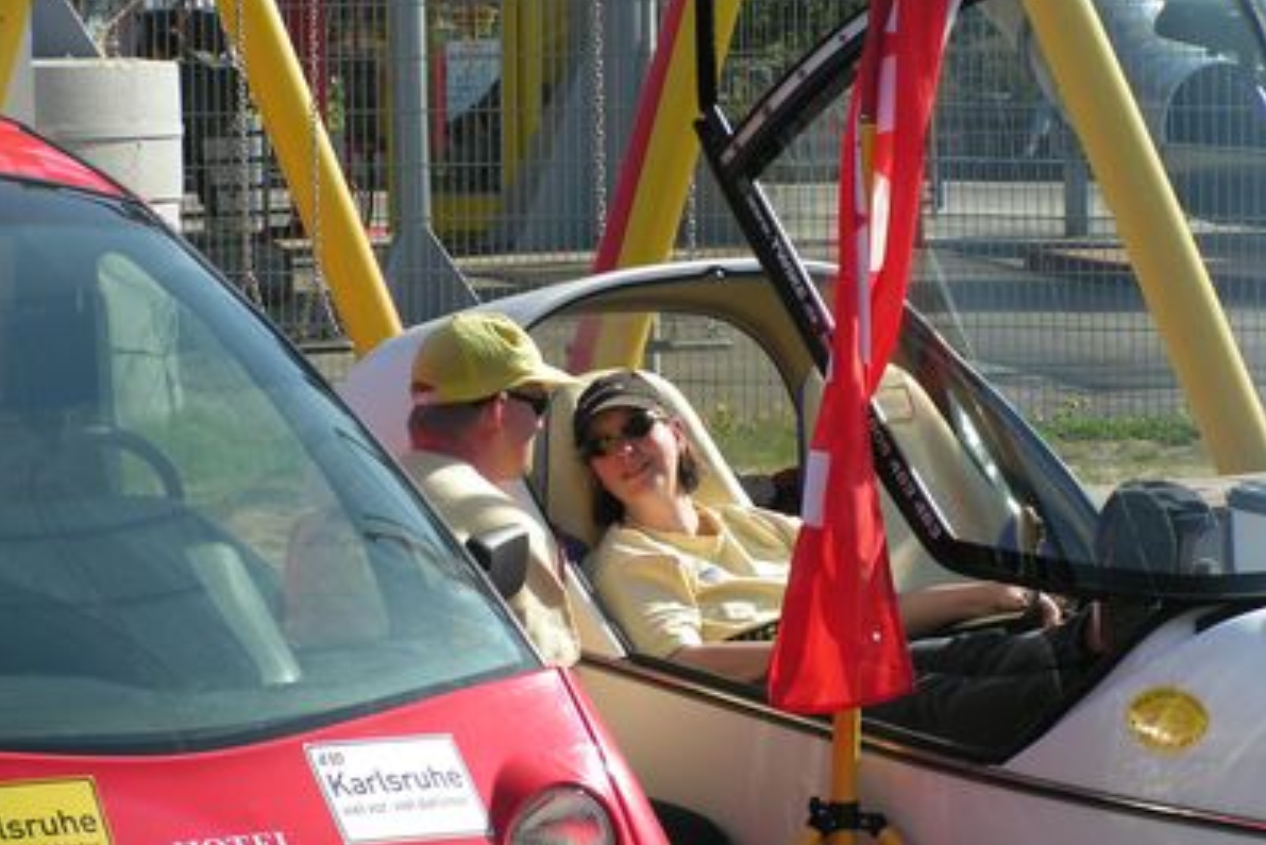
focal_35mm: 157
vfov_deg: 8.7
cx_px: 631
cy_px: 459
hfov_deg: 13.1
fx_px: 5523
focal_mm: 22.9
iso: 50
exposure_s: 1/400
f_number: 5.6
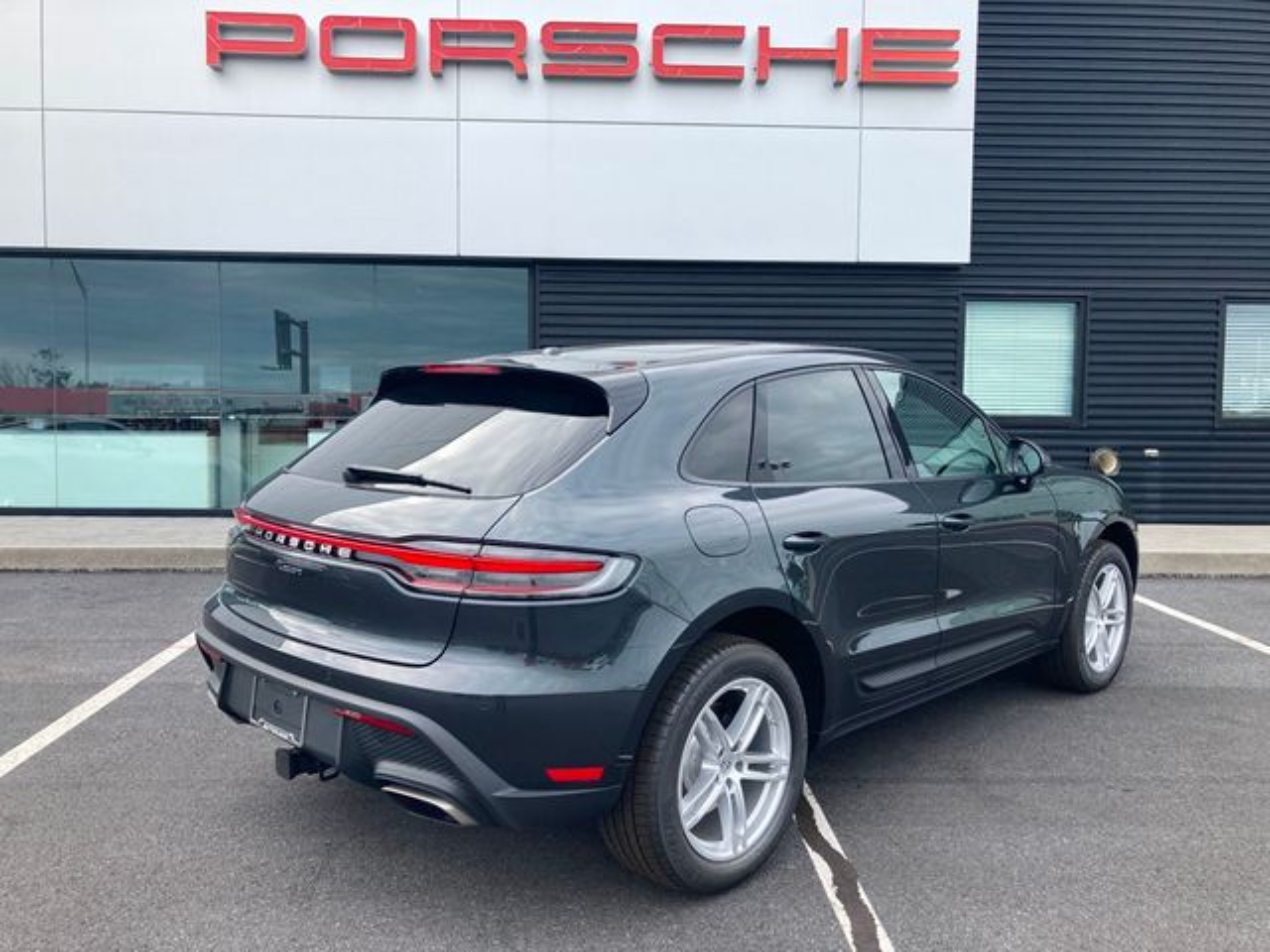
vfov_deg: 49.7
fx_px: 1027
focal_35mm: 28
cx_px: 635
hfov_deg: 63.4
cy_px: 476
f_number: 1.8
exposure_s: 1/440
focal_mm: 3.99
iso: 20
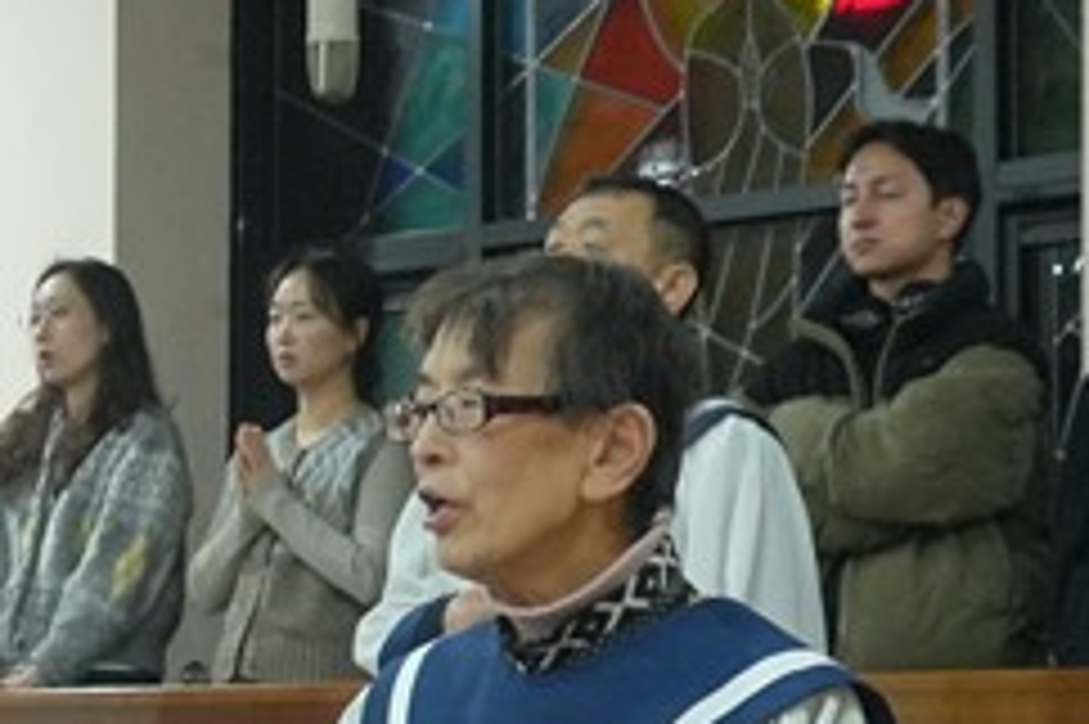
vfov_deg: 10.6
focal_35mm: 127
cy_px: 902
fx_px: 3839
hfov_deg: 15.4
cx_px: -322
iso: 2500
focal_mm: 20
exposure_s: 1/80
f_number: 6.3
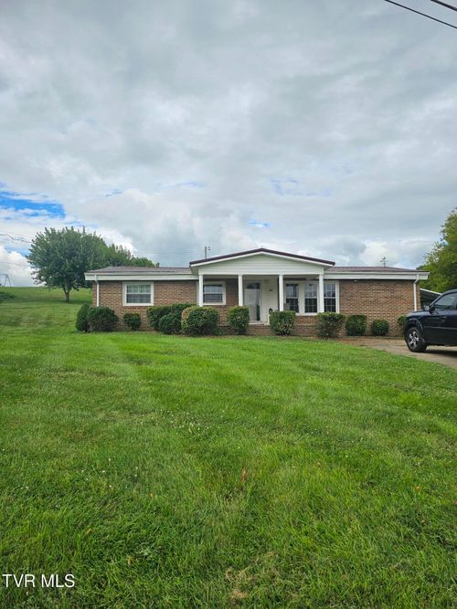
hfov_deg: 58.9
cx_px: 228
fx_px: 405
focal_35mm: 23
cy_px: 304
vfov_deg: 73.9
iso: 12
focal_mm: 6.3
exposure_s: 1/1571
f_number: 1.7
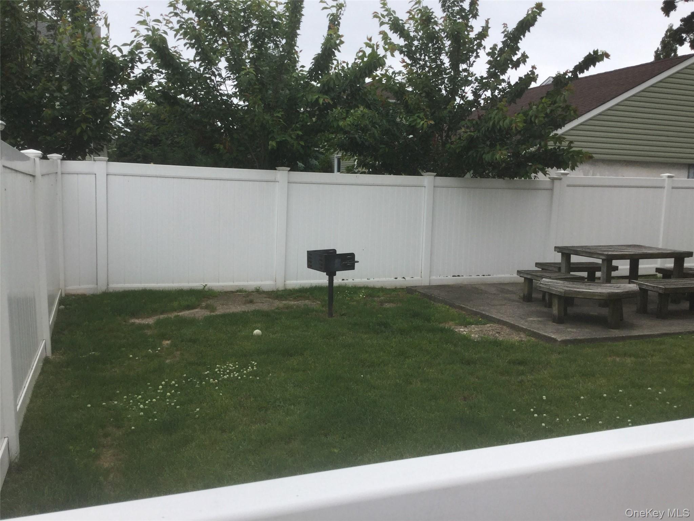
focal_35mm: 31
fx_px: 622
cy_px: 260
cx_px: 347
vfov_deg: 45.4
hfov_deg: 58.4
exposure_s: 1/399
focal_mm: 3.3
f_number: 2.4
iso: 25
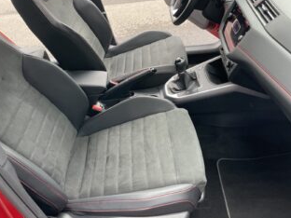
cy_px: 97
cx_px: 125
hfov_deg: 59.7
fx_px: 252
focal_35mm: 30
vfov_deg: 46.7
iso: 125
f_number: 1.6
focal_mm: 4.2
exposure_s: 1/105
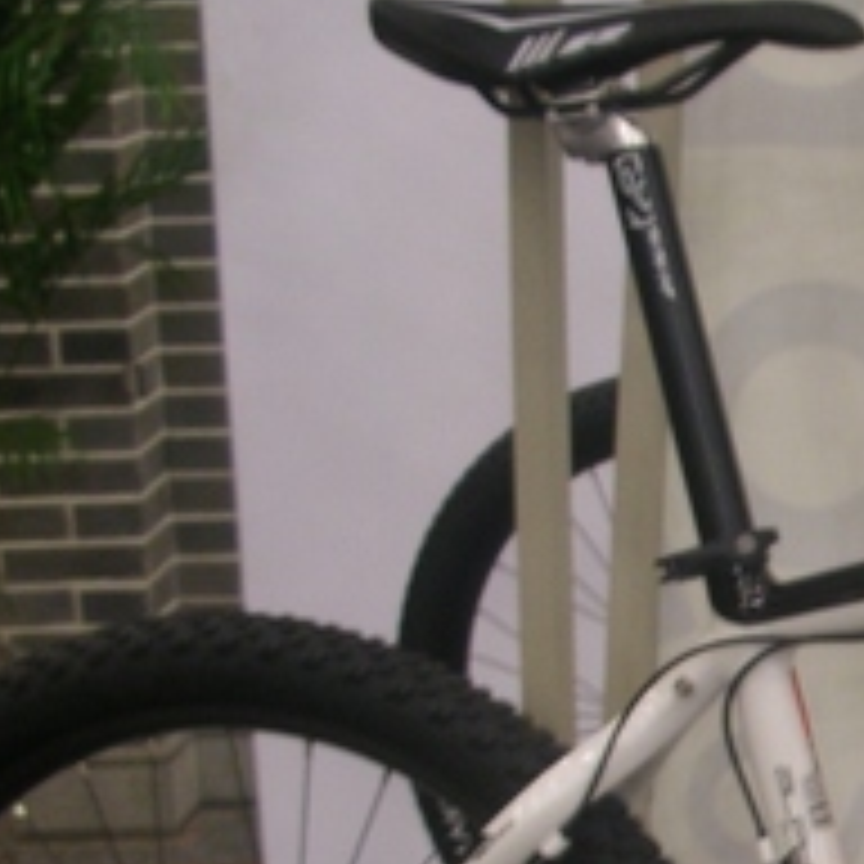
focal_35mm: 113
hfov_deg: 14.5
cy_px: 839
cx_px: 1260
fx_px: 3191
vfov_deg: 15.2
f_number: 3
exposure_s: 1/4.1
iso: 50
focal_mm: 5.8
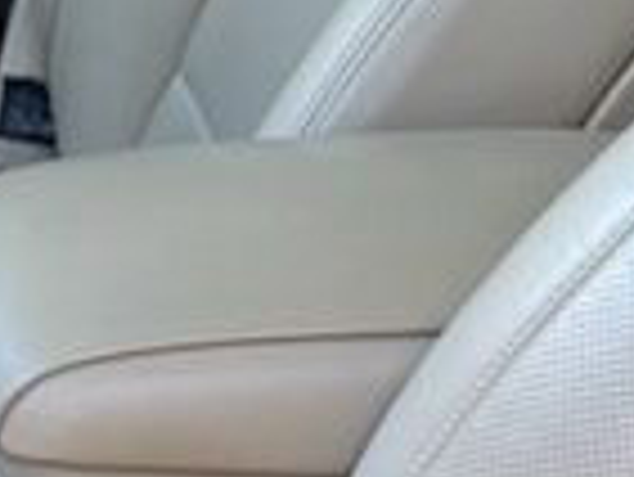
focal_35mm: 174
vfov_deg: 8.5
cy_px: 558
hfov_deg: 10.8
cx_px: -387
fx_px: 3190
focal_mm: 6.76
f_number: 1.78
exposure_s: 1/121
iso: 100
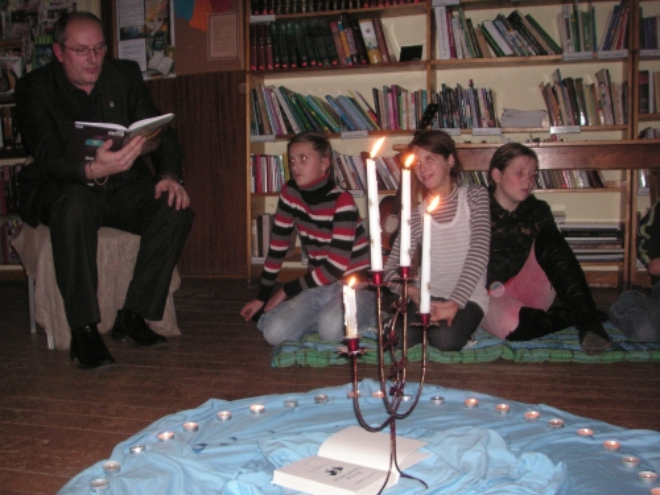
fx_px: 725
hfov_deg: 49.0
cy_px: 248
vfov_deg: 37.7
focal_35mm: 38
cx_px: 330
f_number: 3.3
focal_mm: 6.3
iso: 160
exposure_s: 1/45
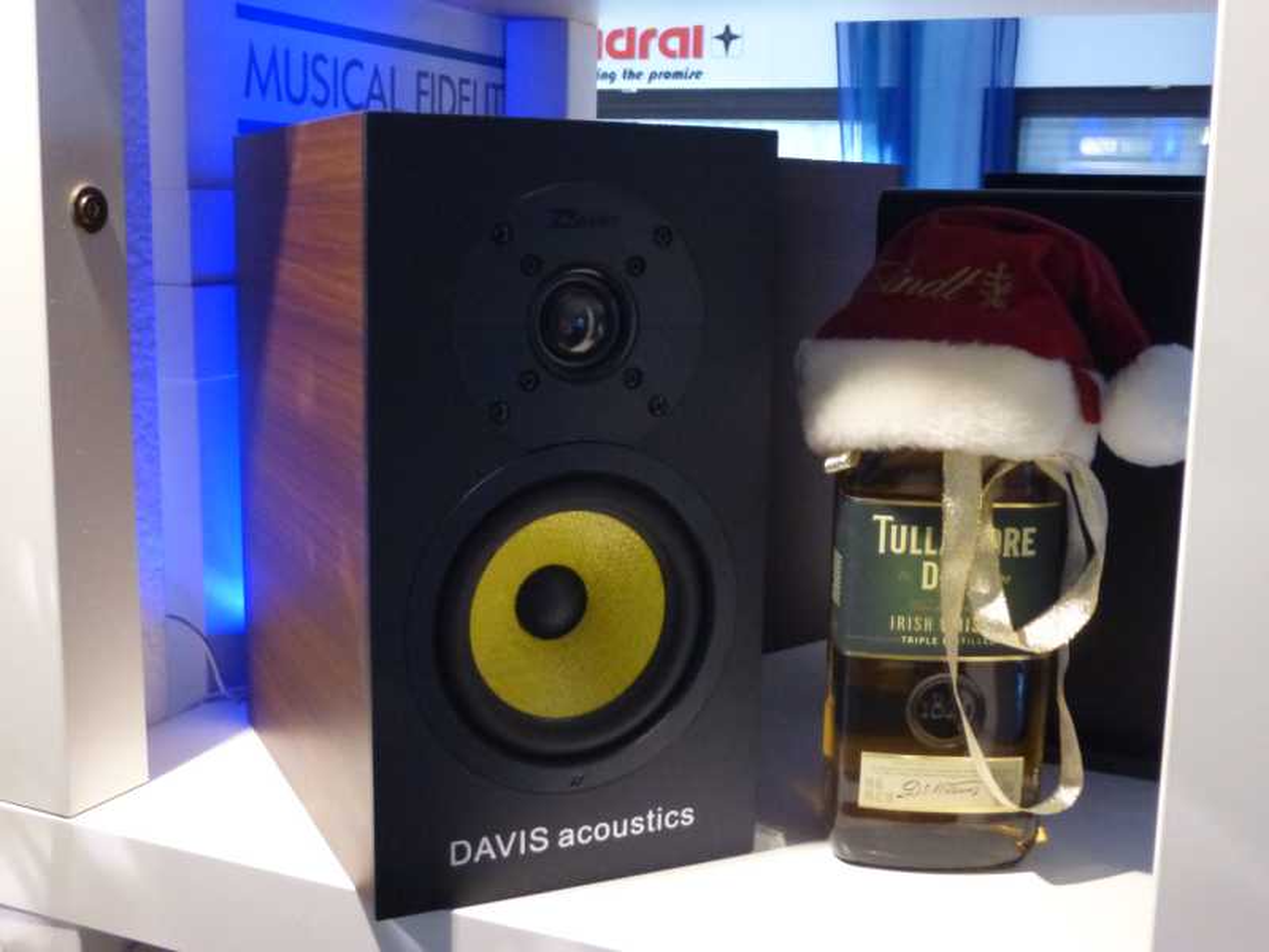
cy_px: 476
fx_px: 1466
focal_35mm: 40
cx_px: 634
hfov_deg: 46.8
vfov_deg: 36.0
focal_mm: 6.9
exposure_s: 1/15
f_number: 3.7
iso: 1000
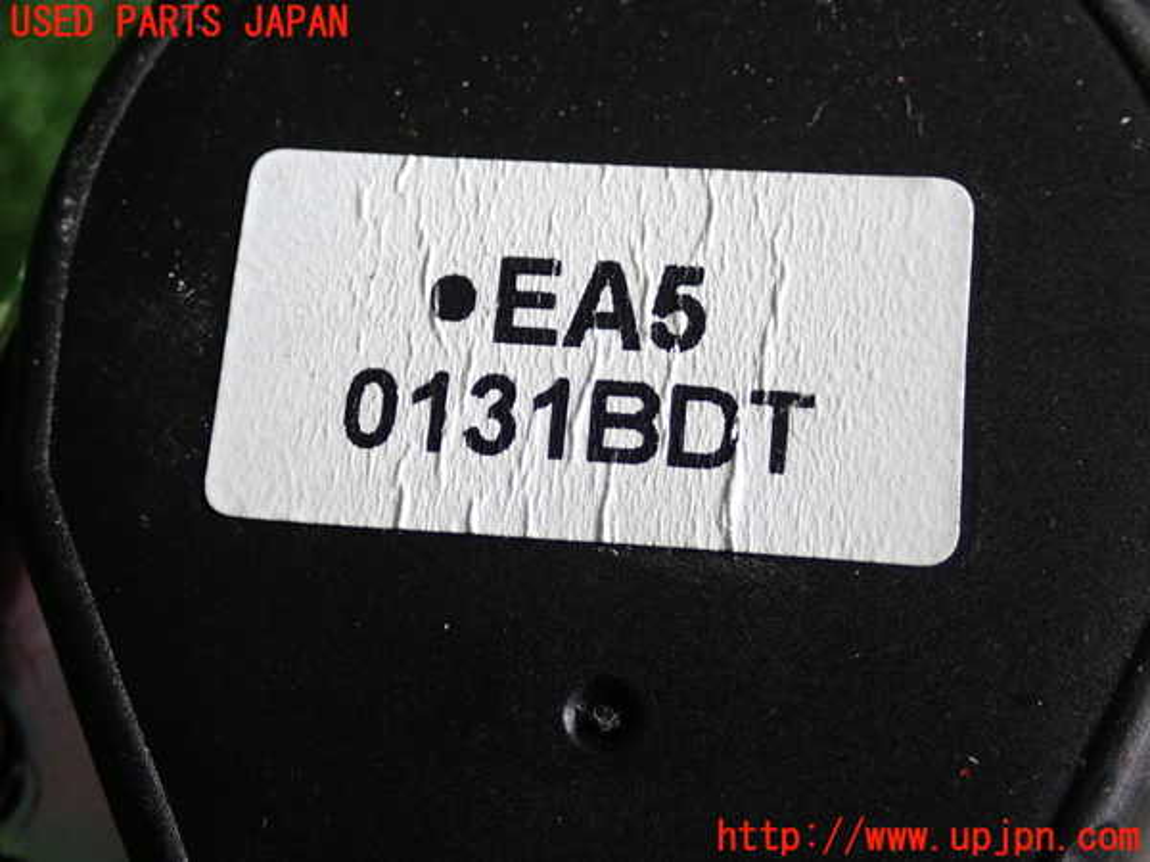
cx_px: 575
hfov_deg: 31.2
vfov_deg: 23.7
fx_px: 2060
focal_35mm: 62
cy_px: 431
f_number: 3.6
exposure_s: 1/60
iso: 200
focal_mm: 11.09
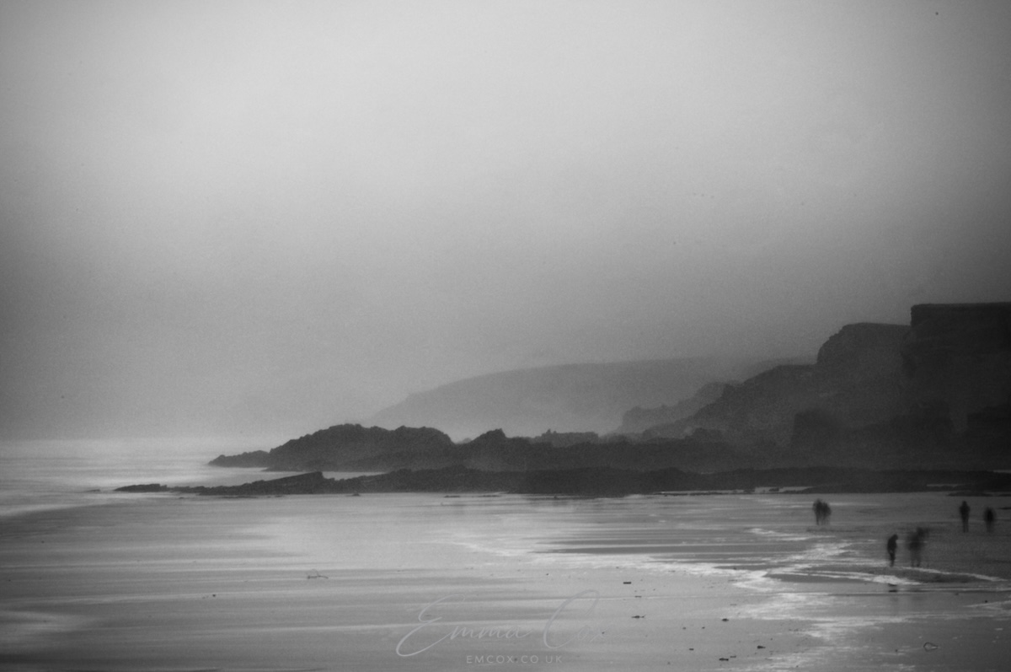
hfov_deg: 16.1
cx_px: 506
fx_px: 3576
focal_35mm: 128
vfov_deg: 10.7
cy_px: 336
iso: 200
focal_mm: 85
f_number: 36
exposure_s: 2.5
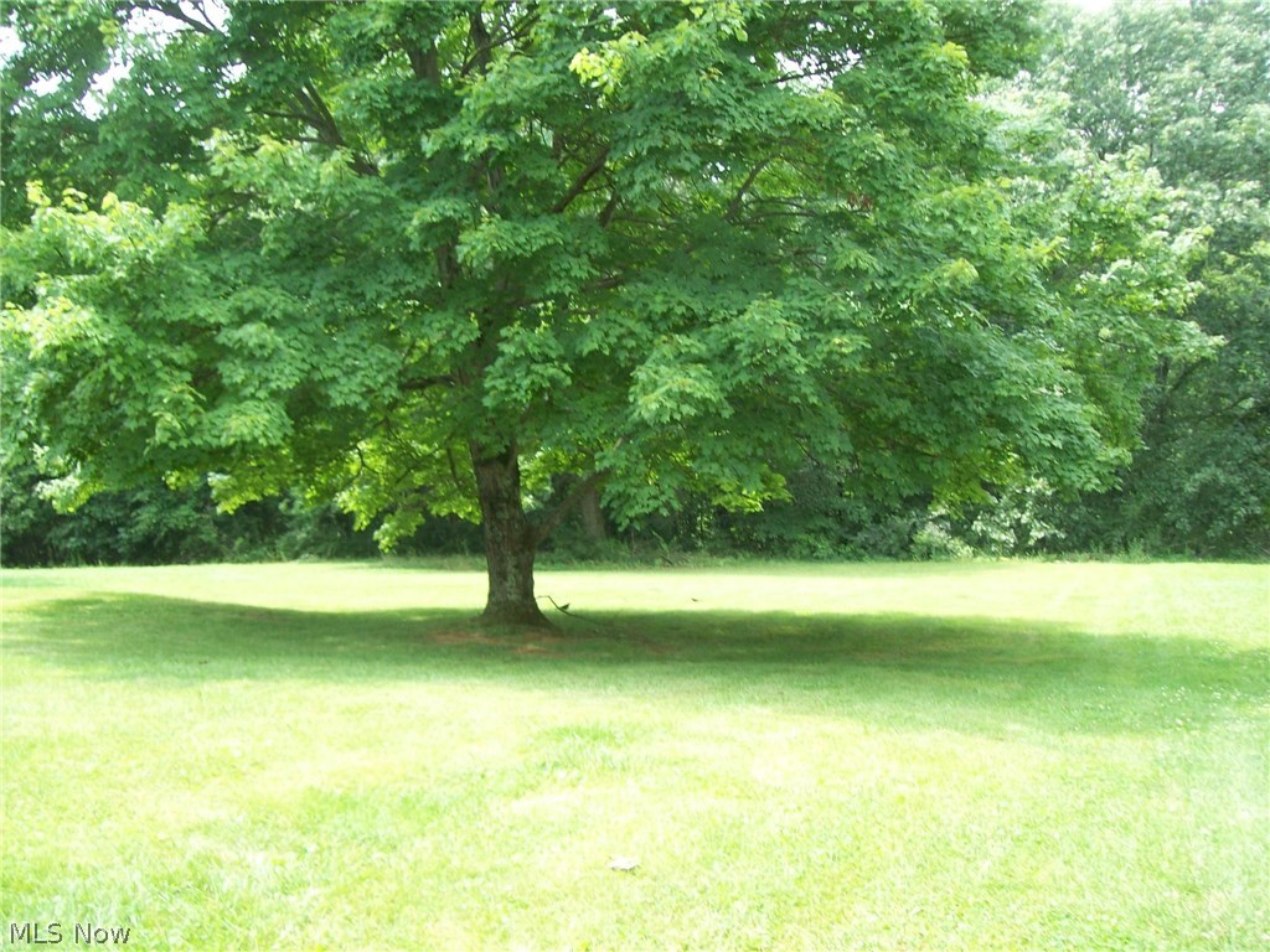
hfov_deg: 51.4
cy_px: 476
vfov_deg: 39.7
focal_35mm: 36
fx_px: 1321
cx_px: 635
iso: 80
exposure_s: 1/122
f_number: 2.7
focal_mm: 6
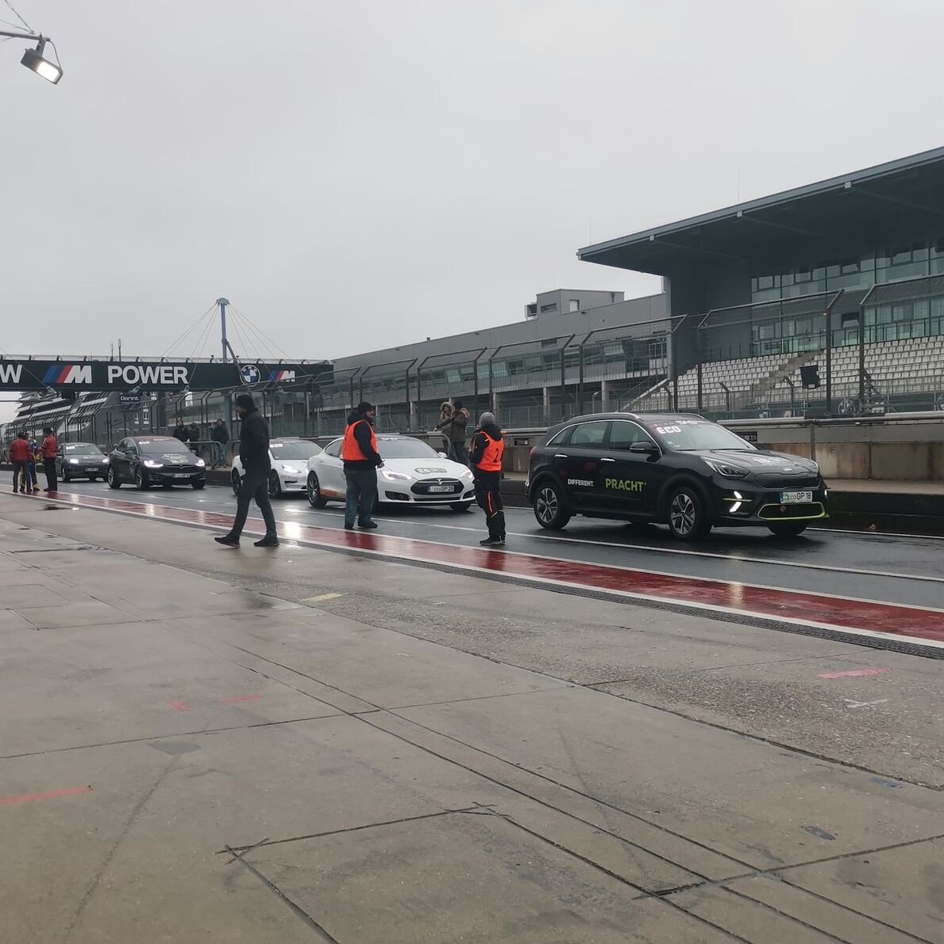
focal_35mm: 37
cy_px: 495
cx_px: 400
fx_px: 1142
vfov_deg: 44.9
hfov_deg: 44.8
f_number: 1.8
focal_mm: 4.75
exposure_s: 1/142
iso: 50
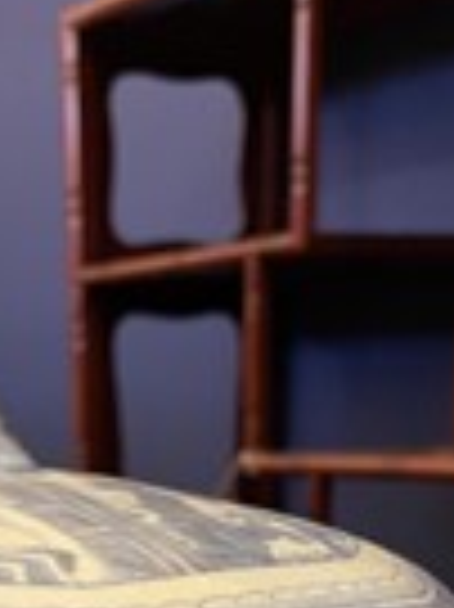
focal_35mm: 74
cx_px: 49
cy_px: 833
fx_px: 1296
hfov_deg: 19.5
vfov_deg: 22.8
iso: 250
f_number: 1.6
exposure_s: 1/50
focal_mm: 5.1
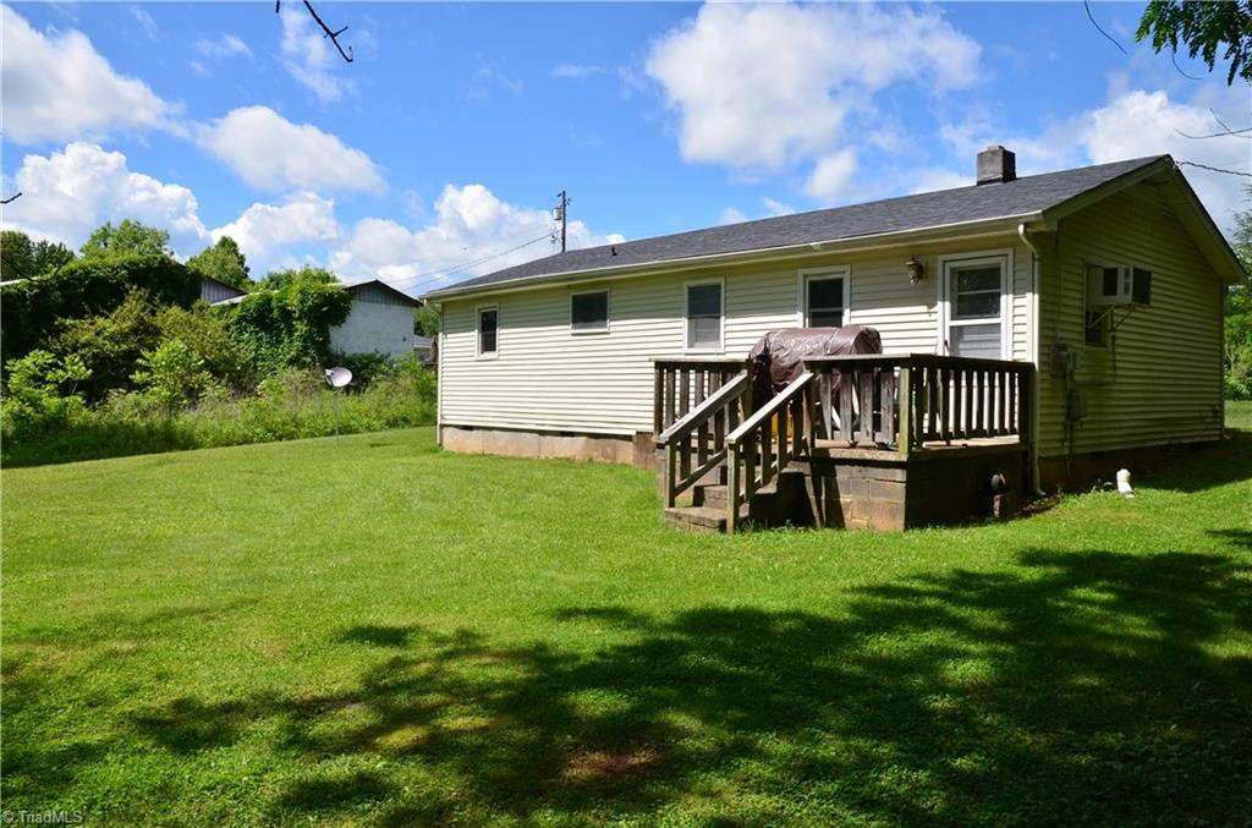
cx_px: 626
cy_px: 414
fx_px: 885
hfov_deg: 70.6
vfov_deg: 50.2
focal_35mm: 26
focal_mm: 17
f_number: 11
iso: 125
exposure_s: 1/125
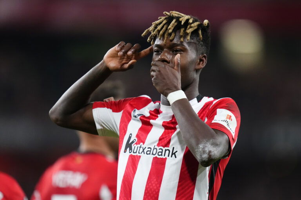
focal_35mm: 400
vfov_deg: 3.4
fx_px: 3344
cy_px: 100
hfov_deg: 5.2
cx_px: 150
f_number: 2.8
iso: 3200
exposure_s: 1/1600
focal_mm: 400
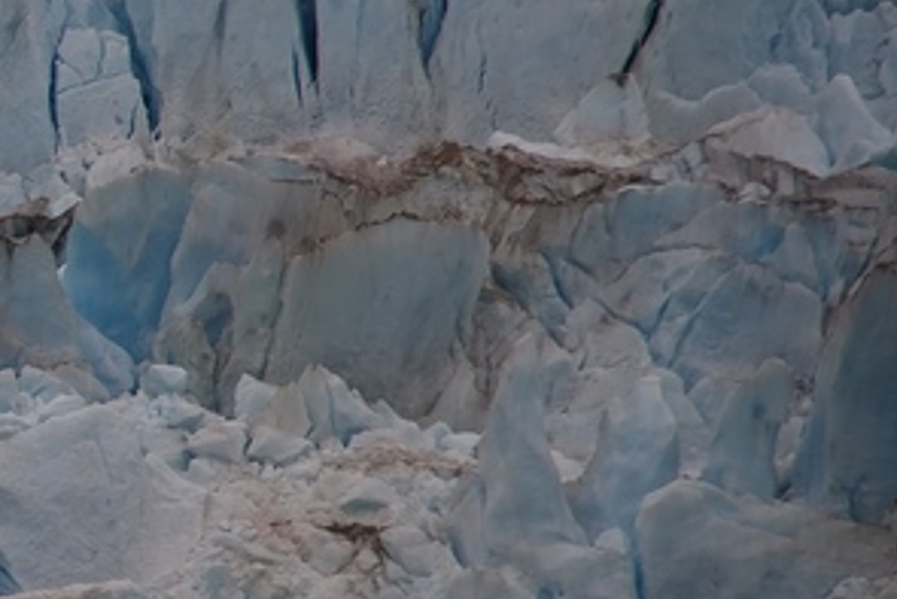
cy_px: 289
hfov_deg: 3.9
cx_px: -888
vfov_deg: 2.6
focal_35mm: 520
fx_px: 12962
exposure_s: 1/250
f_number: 4
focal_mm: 120
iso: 125
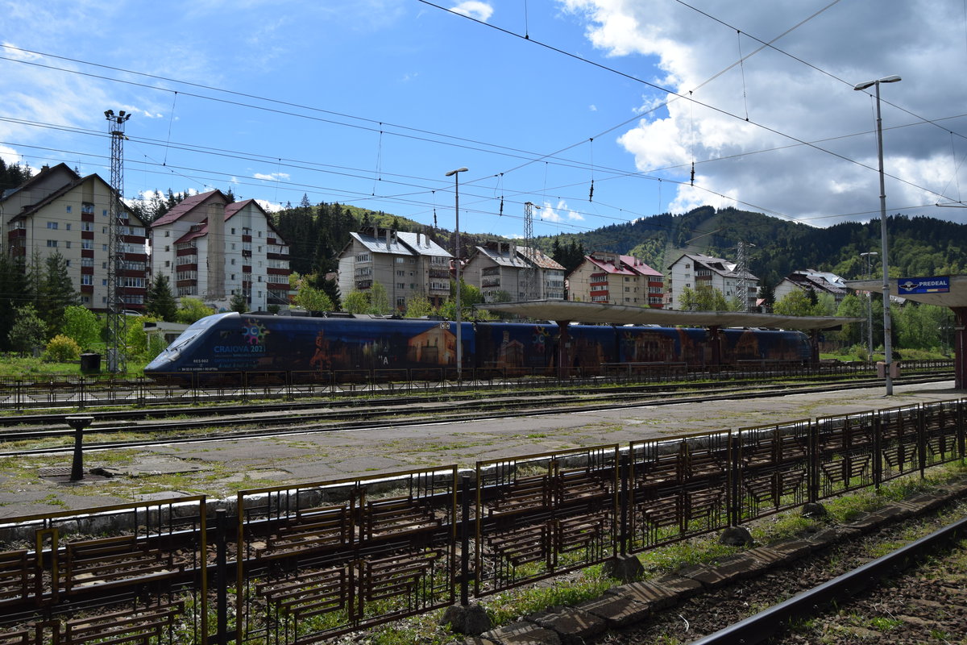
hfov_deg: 61.9
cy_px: 322
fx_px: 806
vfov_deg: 43.6
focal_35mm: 30
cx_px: 484
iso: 400
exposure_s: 1/1600
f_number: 7.1
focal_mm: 20
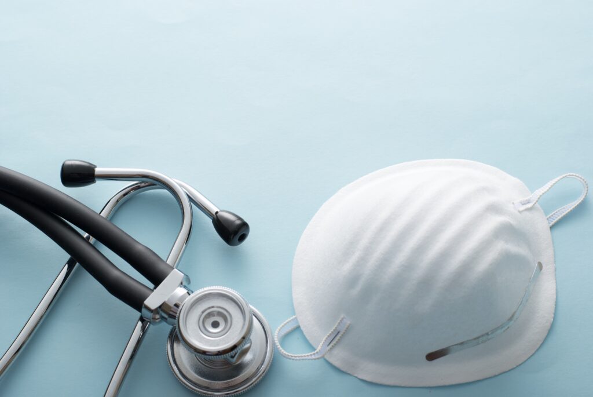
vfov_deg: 18.2
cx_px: 296
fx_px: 1237
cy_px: 198
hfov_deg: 27.0
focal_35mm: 75
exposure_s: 1/160
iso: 100
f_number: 8
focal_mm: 50
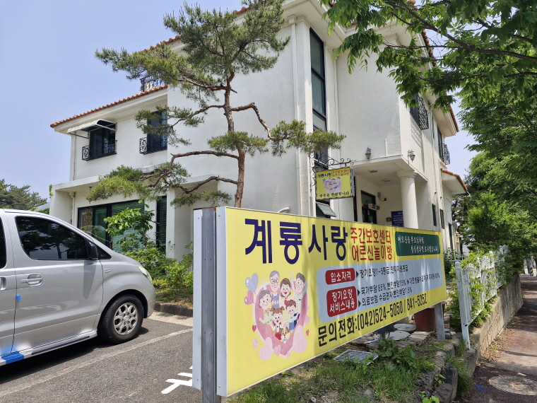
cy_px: 202
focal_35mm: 23
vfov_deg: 58.9
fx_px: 357
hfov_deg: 73.9
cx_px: 268
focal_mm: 5.54
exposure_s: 1/1652
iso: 50
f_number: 1.8
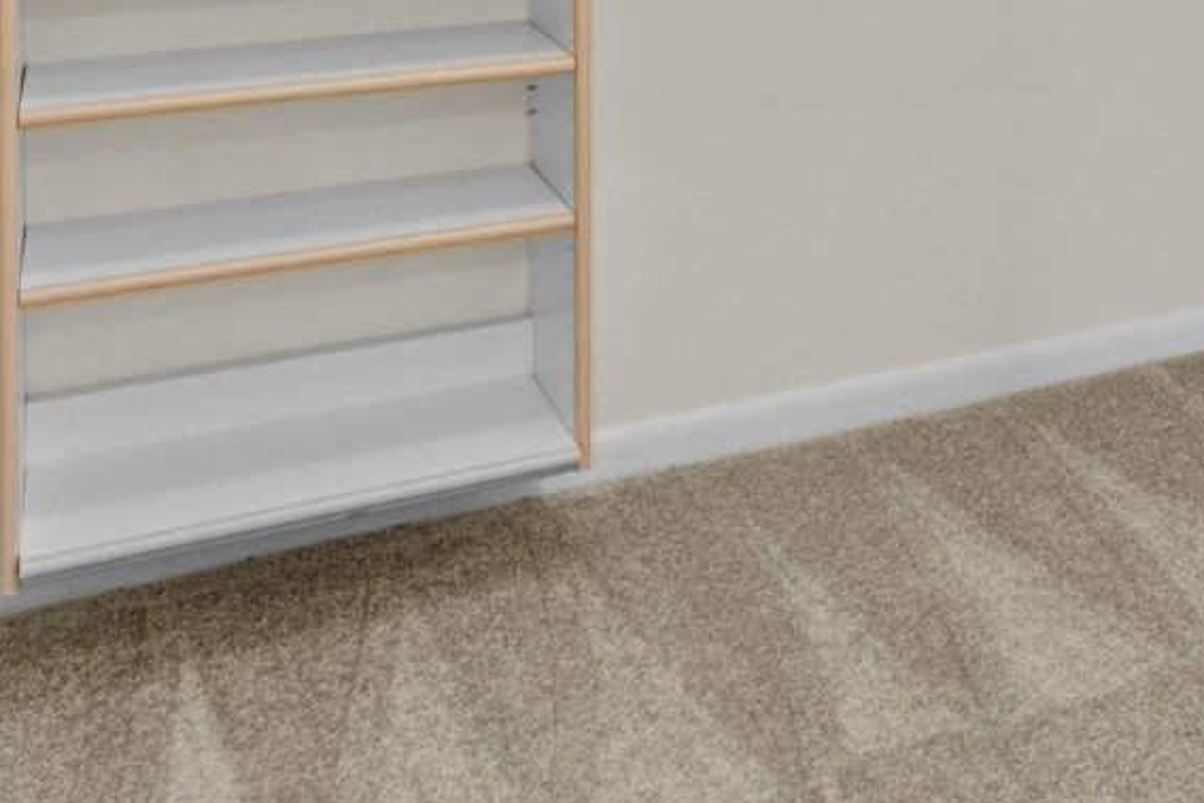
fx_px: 1806
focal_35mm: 54
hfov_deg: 33.6
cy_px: -374
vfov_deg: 21.4
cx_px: 1210
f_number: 9
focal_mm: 17
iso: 250
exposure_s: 1/1.67
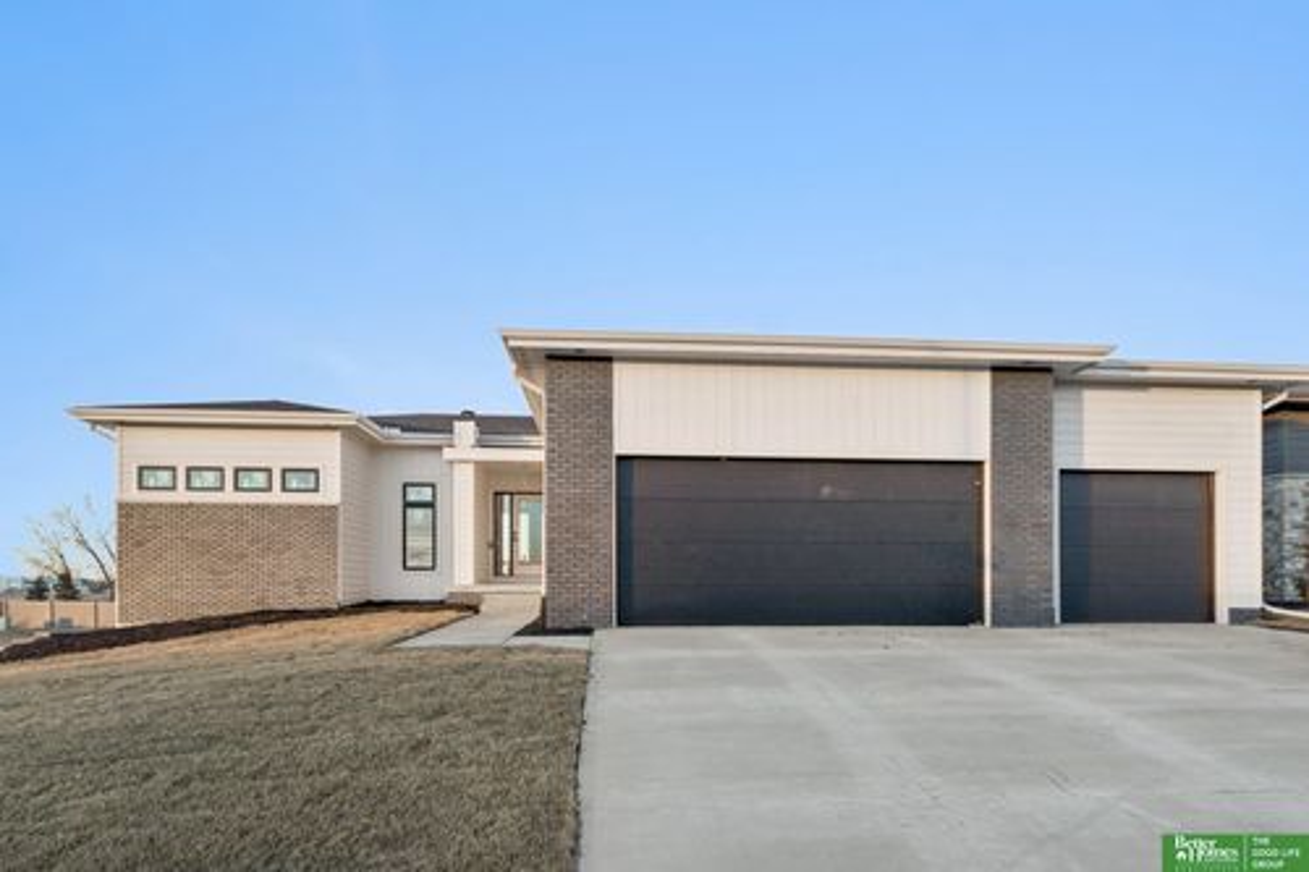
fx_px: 658
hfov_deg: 89.7
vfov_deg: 67.1
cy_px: 436
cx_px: 654
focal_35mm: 18
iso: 200
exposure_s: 1/100
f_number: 8
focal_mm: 18.1
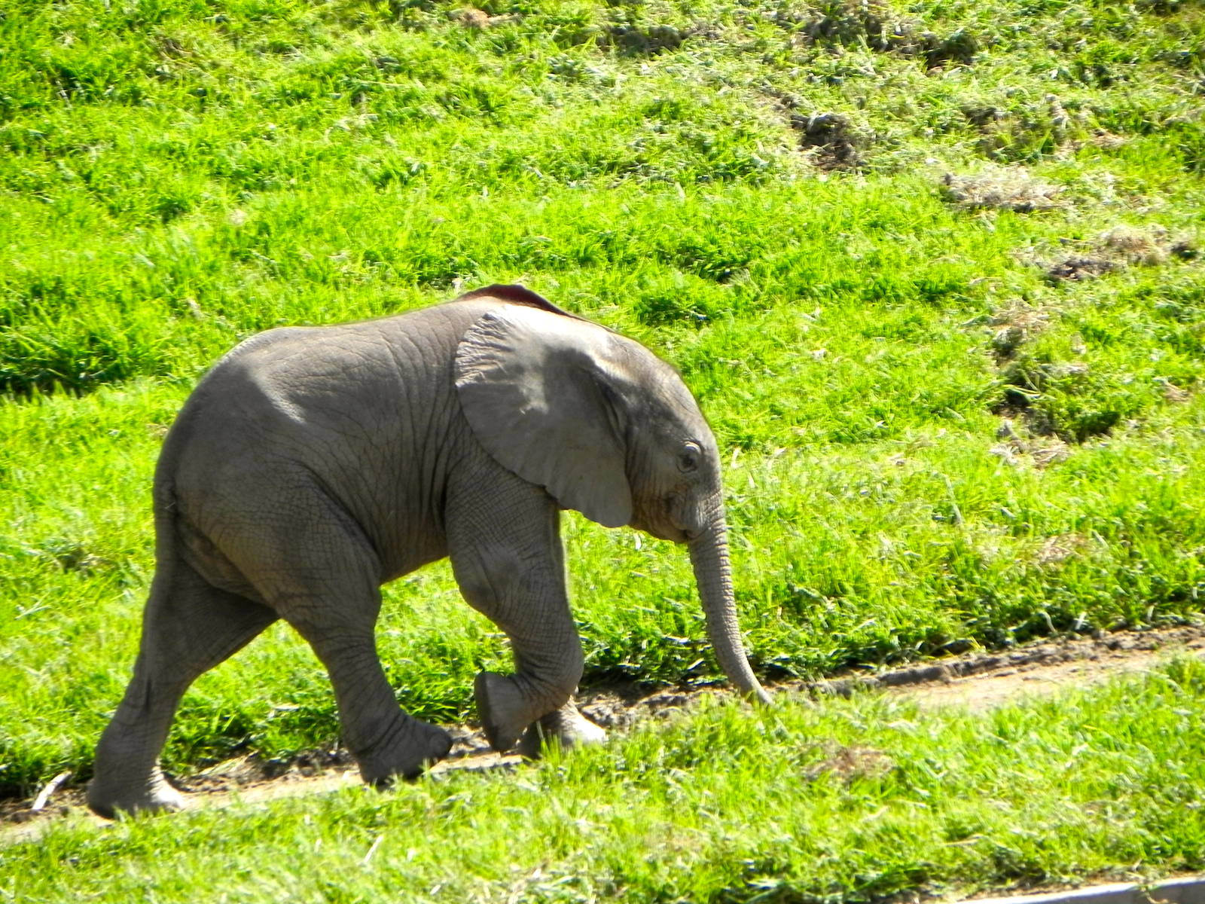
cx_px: 602
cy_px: 452
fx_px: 14794
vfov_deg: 3.5
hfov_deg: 4.7
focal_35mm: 425
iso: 160
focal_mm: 75.7
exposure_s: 1/285
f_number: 5.6
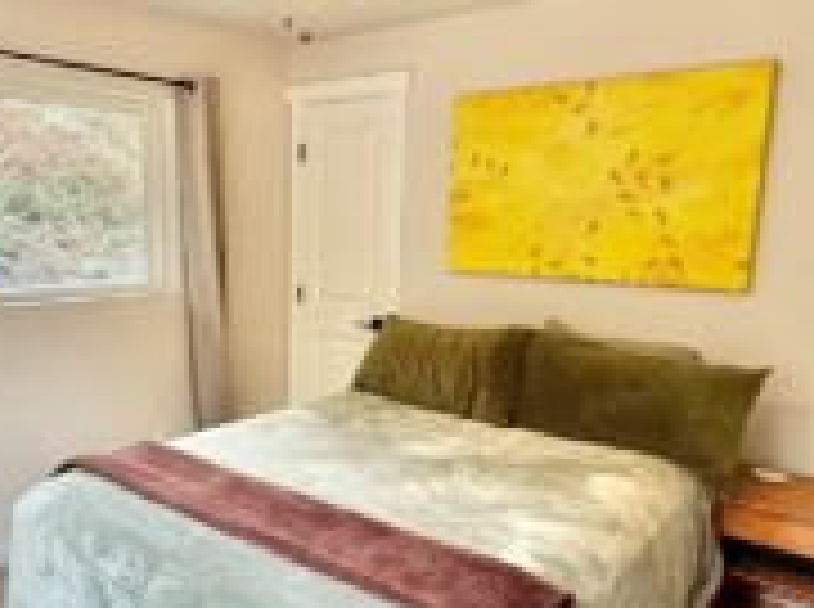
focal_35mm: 31
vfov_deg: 45.2
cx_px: 328
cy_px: 351
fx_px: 728
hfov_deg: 58.0
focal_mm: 2.22
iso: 320
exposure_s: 1/100
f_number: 2.2
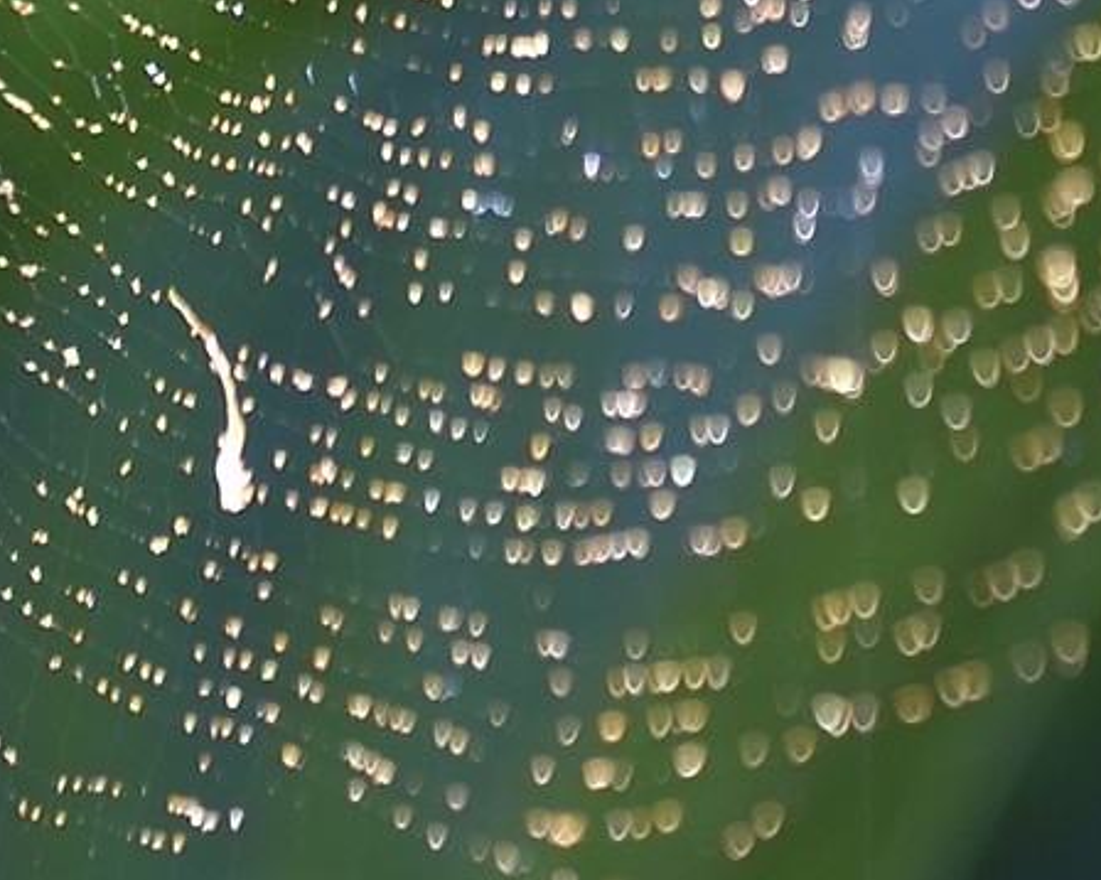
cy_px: -1893
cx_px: 1052
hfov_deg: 5.5
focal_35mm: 352
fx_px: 11465
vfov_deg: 4.2
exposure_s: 1/160
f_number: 4.5
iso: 200
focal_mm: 70
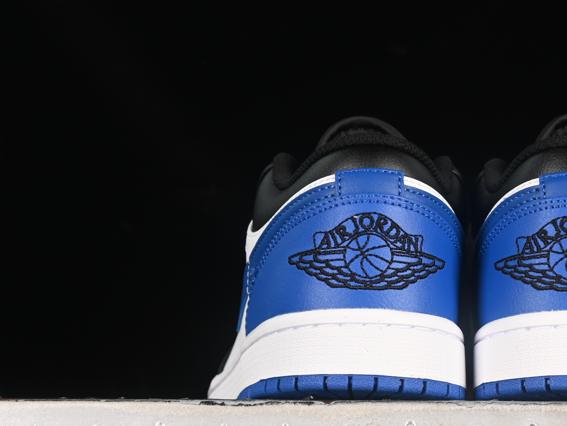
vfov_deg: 10.9
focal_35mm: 136
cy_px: 183
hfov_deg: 14.4
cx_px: 473
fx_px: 2228
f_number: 7.1
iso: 160
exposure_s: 1/60
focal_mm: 50
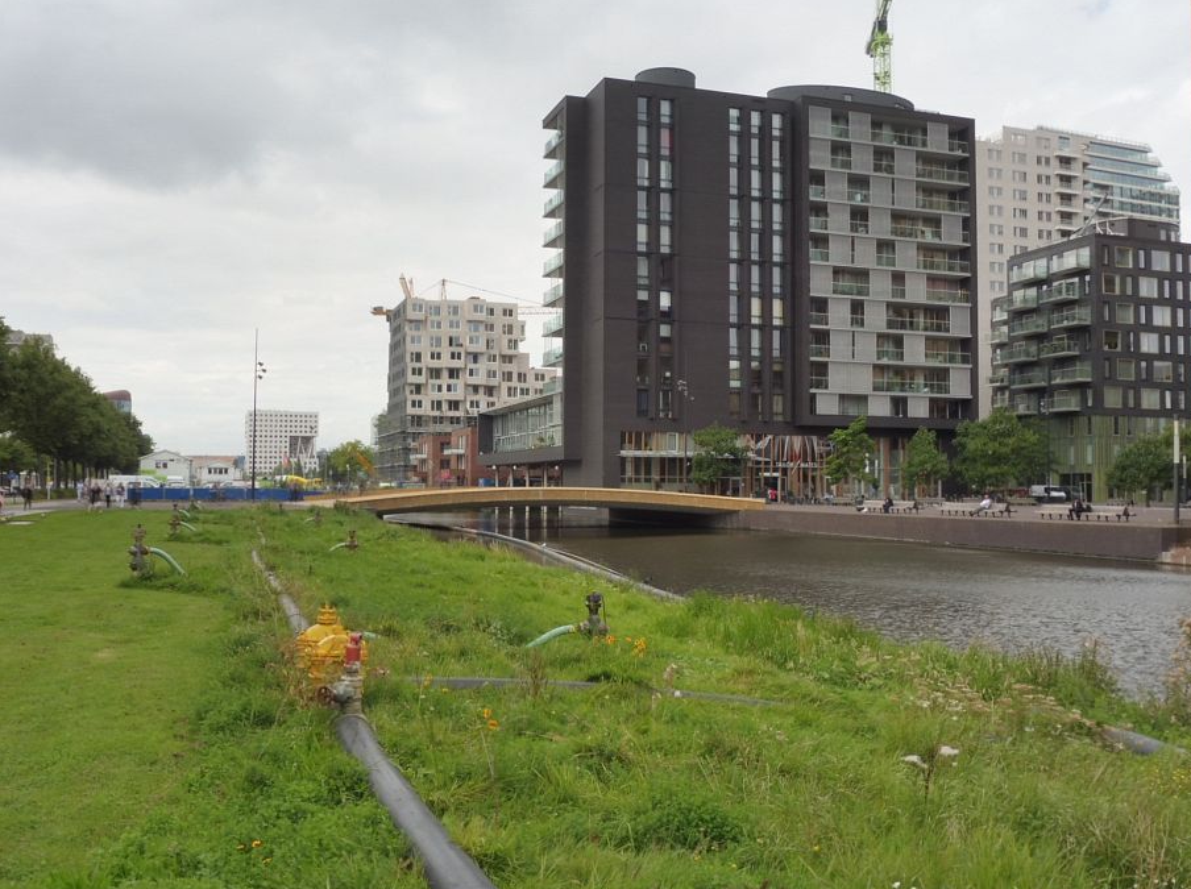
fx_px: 1168
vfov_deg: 41.7
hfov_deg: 54.0
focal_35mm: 34
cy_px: 434
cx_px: 610
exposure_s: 1/320
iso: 100
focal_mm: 5.4
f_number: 4.5
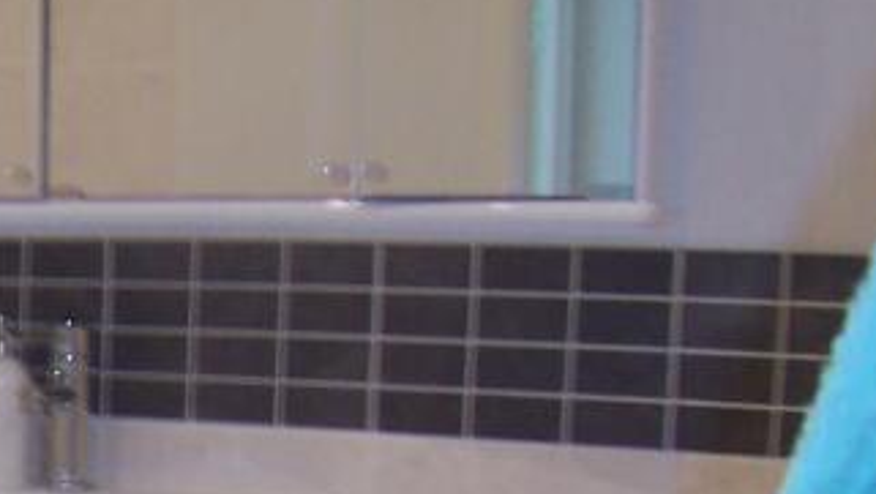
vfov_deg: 9.6
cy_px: 592
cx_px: -437
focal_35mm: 125
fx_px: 2905
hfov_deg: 15.8
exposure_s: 1/15
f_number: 2.8
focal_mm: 5.6
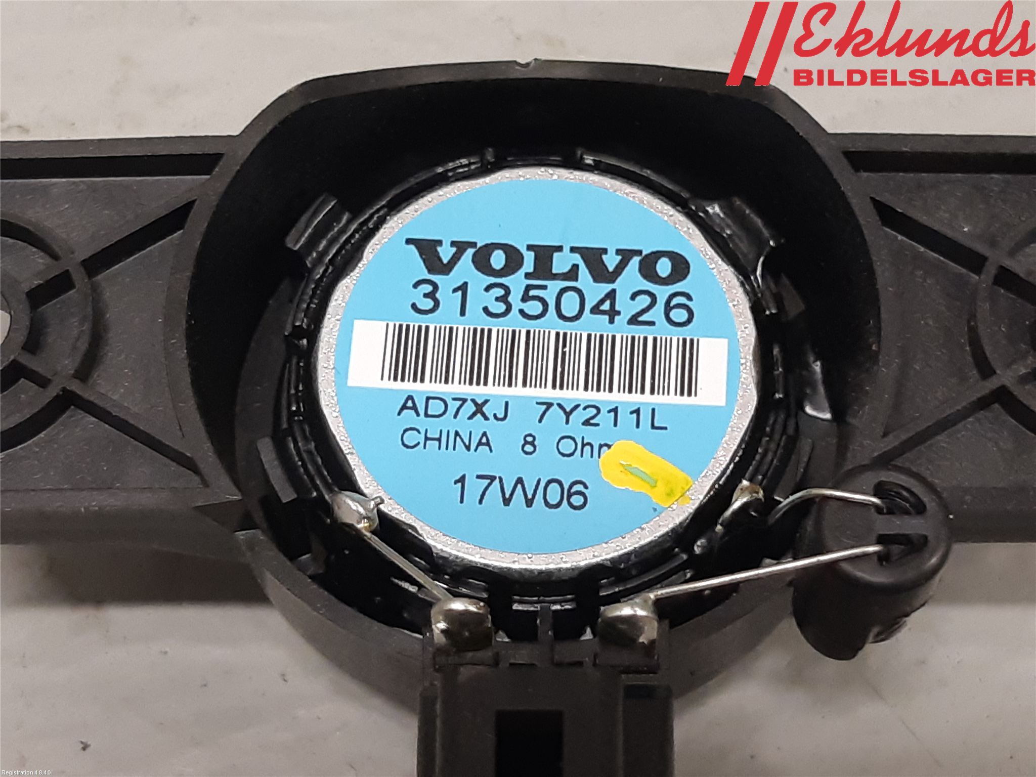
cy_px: 388
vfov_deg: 53.1
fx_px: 778
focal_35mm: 26
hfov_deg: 67.3
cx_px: 518
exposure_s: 1/50
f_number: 1.7
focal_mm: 3.93
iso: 160
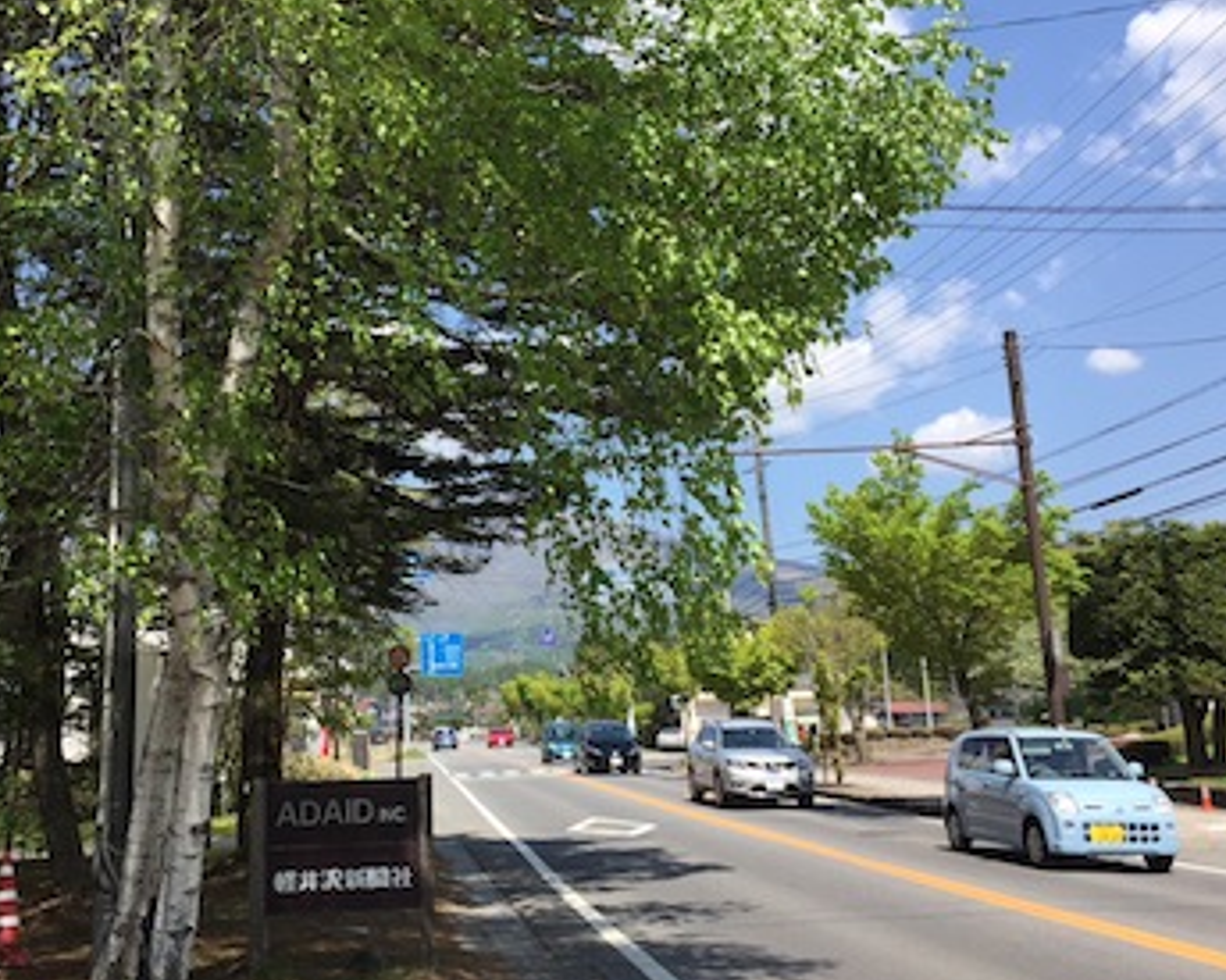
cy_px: 404
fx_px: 1524
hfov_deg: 43.6
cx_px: 488
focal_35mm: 42
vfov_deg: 35.6
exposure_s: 1/1721
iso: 32
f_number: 2.2
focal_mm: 4.15
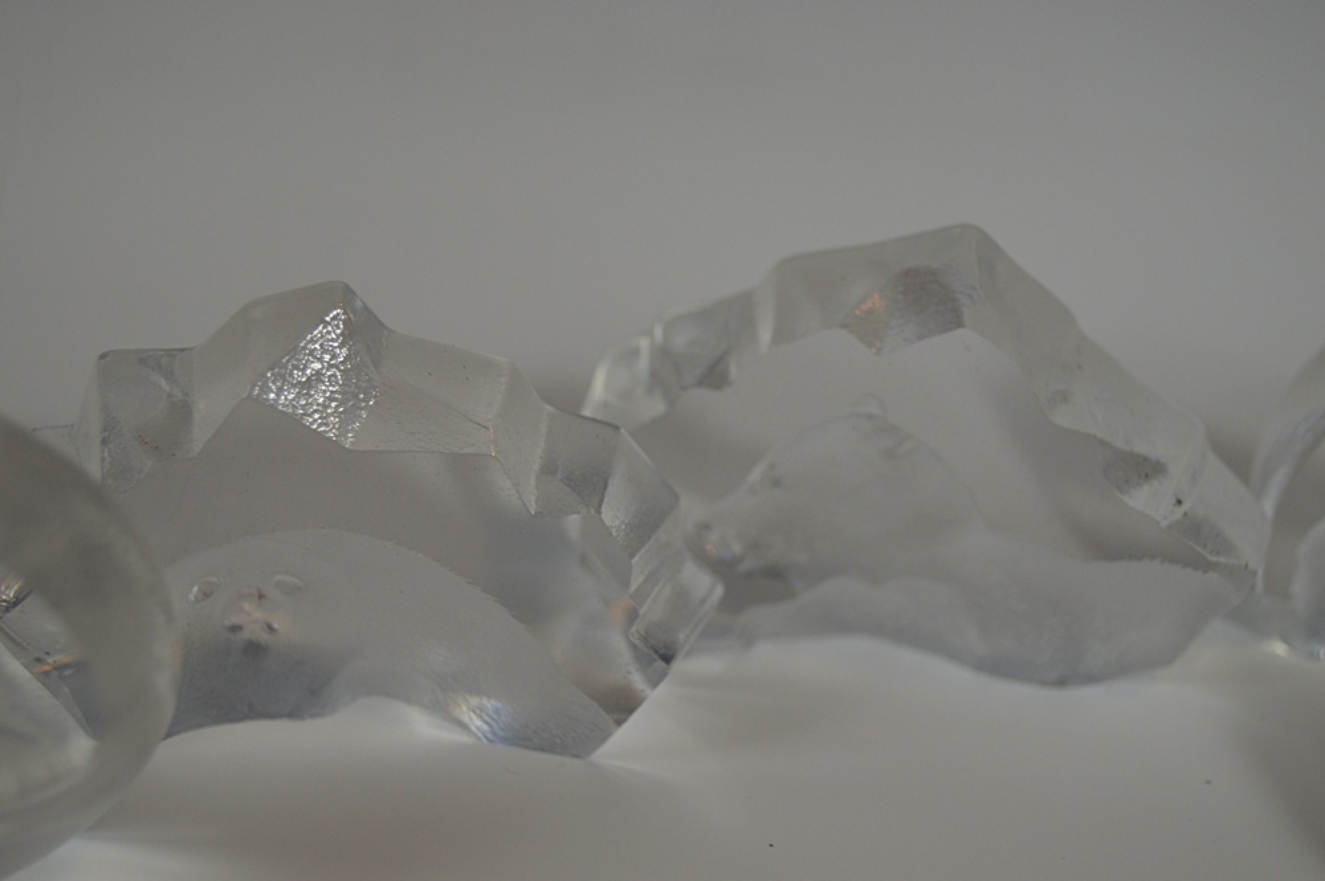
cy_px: 440
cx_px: 662
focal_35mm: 72
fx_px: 2648
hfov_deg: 28.1
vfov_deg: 18.9
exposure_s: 1/60
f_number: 5.3
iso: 400
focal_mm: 48
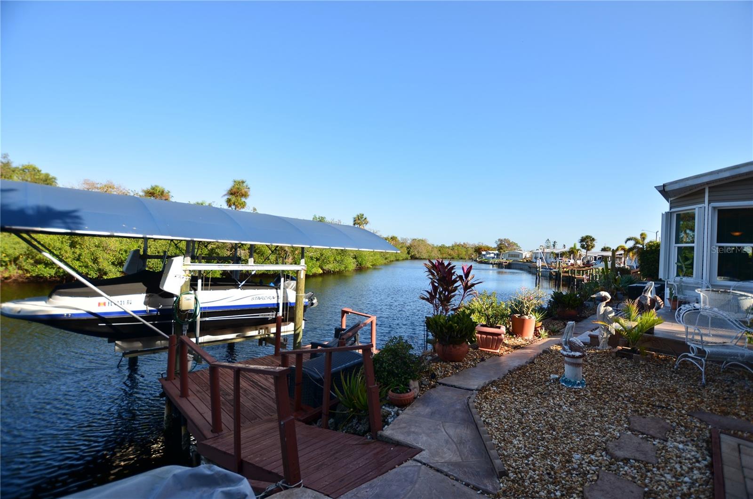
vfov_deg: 77.0
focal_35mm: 15
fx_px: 313
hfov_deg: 100.5
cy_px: 250
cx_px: 376
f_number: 3.5
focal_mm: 10
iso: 100
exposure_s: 1/640
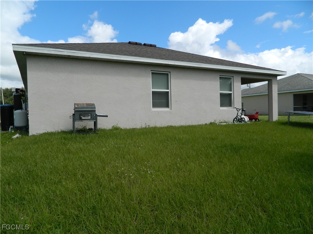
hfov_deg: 69.4
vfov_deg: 54.9
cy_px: 117
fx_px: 226
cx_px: 156
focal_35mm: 25
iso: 80
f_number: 8.7
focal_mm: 4.5
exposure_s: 1/200
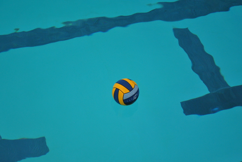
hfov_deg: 24.6
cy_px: 81
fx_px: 555
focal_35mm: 82
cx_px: 121
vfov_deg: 16.6
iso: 360
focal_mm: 55
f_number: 5.6
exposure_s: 1/30
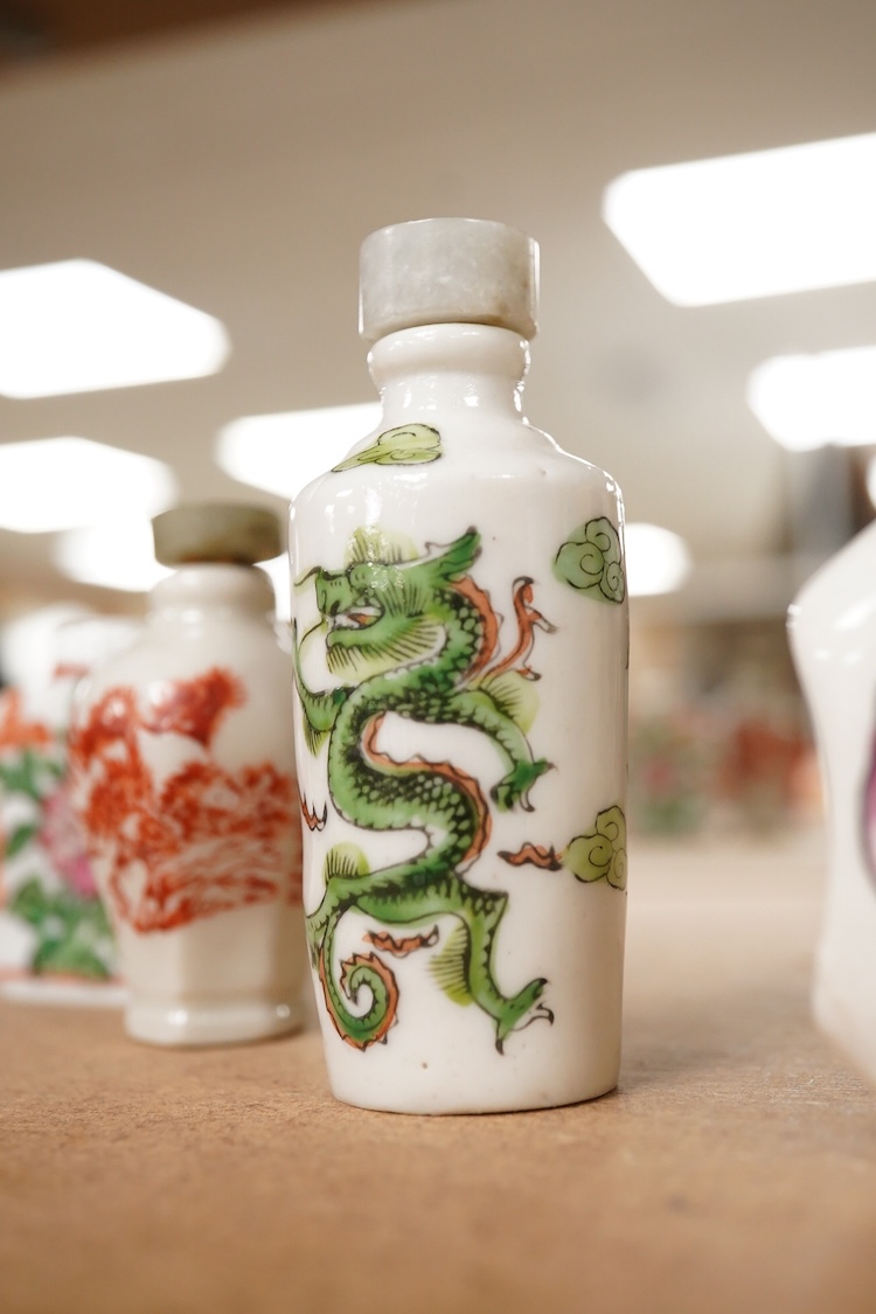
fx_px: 1642
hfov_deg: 29.9
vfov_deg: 43.6
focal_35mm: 45
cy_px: 657
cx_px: 438
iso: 2500
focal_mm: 30
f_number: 8
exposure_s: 1/160
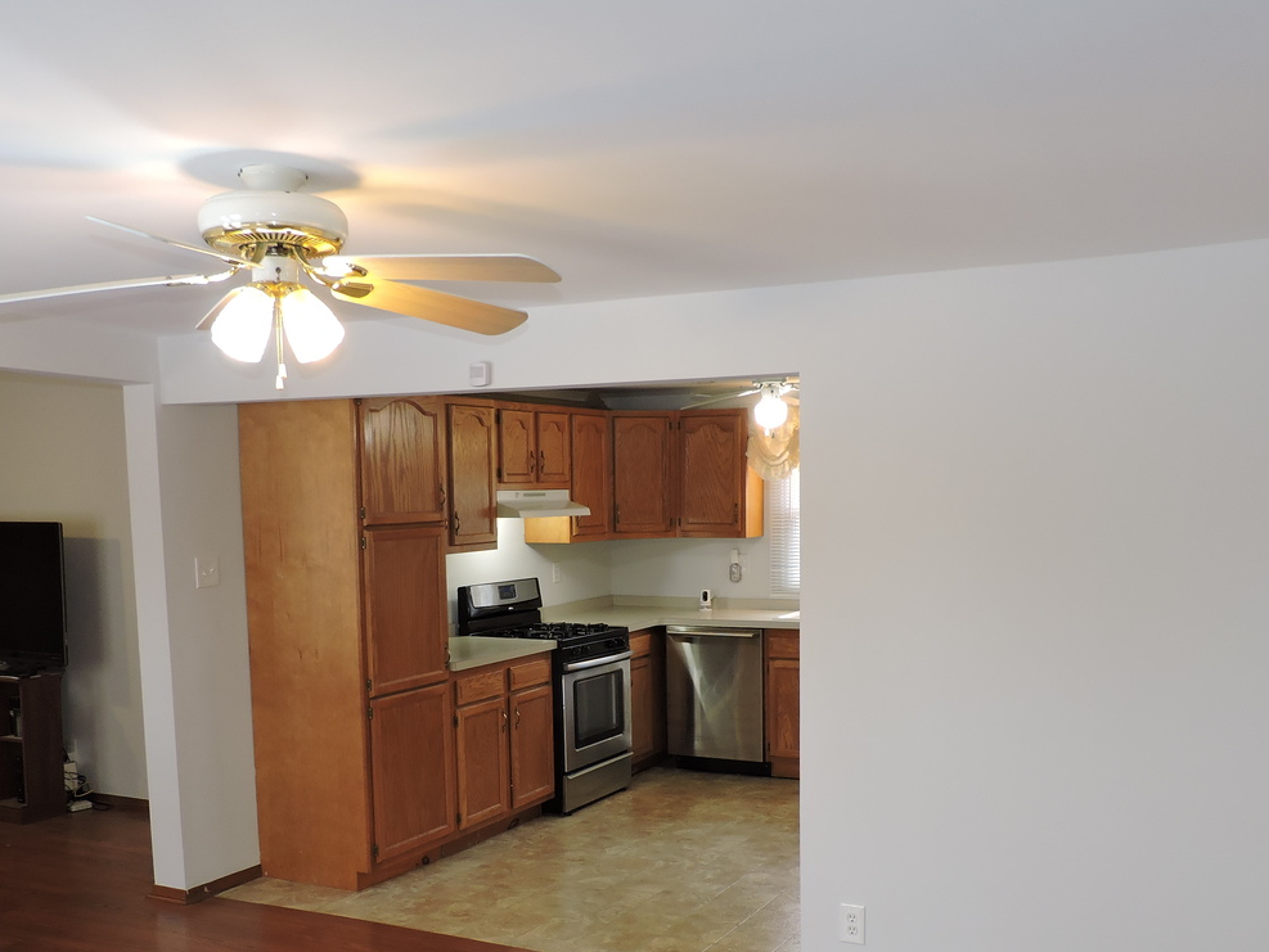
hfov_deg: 52.6
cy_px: 644
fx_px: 1284
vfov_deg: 40.2
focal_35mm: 35
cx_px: 612
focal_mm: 4.3
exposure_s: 1/40
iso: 160
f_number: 3
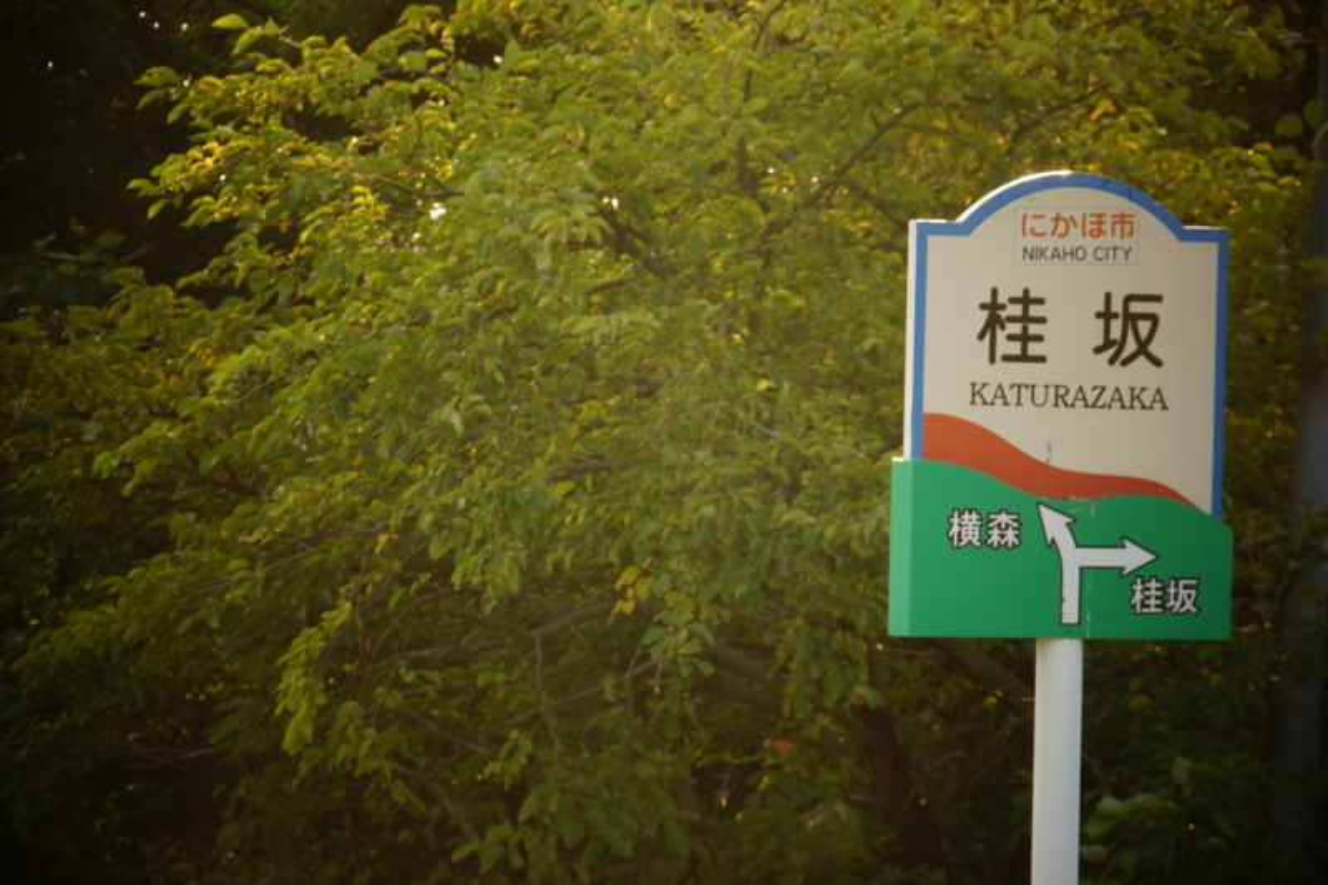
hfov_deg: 6.9
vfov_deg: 4.6
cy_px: 442
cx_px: 664
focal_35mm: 300
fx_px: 11064
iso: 250
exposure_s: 1/80
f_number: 13
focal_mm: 200
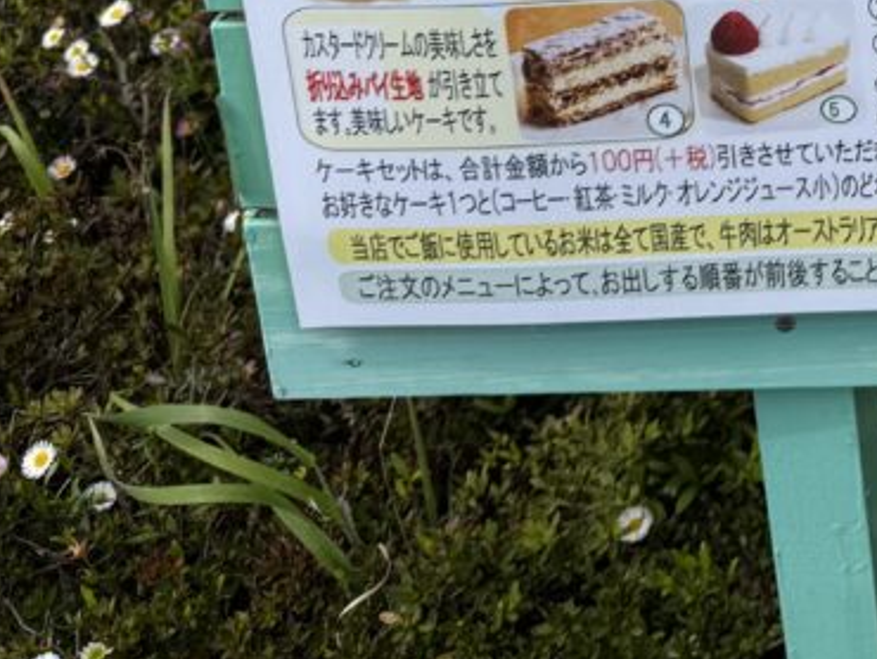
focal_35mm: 83
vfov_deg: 15.8
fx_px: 2104
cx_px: 1327
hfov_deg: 20.2
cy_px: -429
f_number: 1.78
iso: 80
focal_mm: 6.76
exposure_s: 1/3802
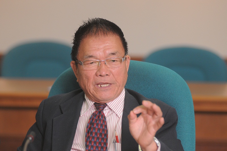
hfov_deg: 9.5
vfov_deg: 6.3
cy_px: 76
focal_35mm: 218
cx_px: 114
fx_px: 1370
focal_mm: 145
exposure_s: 1/125
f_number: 2.8
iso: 800
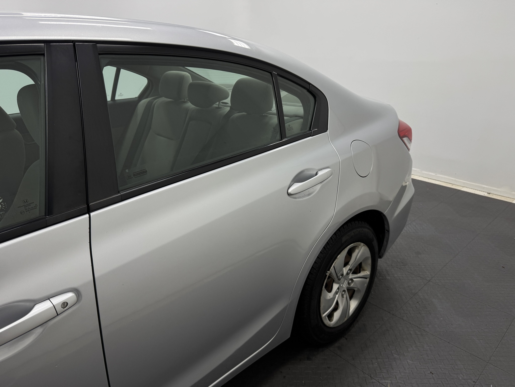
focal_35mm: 24
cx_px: 258
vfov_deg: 56.8
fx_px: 357
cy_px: 194
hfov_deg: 71.6
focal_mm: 6.76
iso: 80
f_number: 1.78
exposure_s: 1/633
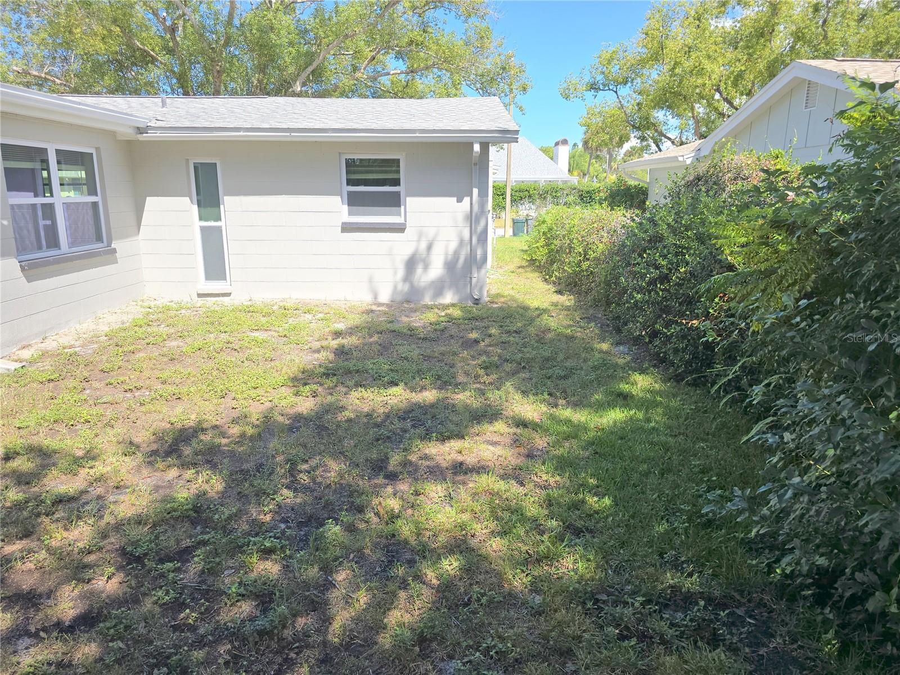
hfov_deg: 73.9
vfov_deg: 58.9
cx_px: 450
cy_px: 338
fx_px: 598
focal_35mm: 23
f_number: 1.7
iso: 12
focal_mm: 6.3
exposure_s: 1/426
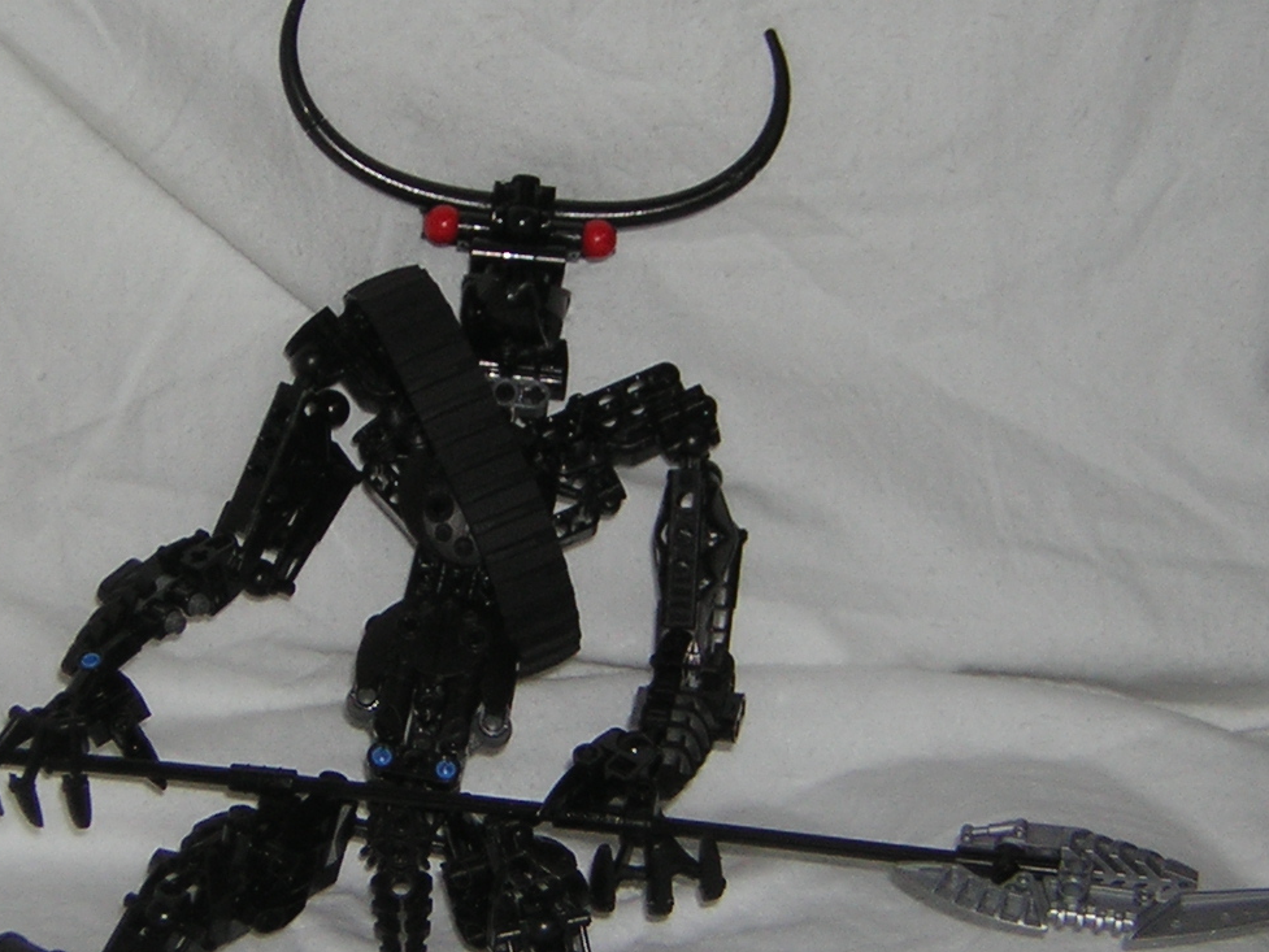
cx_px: 523
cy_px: 551
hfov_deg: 20.6
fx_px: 3483
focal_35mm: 95
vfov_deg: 15.6
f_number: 3.3
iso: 50
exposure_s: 1/60.1
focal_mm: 7.6
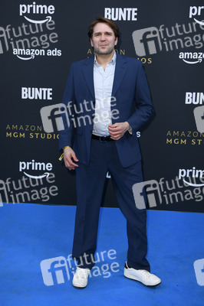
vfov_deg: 39.6
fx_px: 426
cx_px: 102
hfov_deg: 26.9
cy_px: 153
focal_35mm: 50
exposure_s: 1/500
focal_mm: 50
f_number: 4
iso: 400
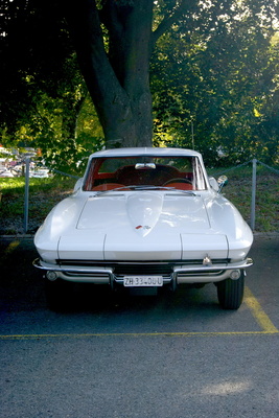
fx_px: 871
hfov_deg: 18.2
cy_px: 209
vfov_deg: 27.0
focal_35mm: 75
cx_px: 140
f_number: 9
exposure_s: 1/100
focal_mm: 50
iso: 100
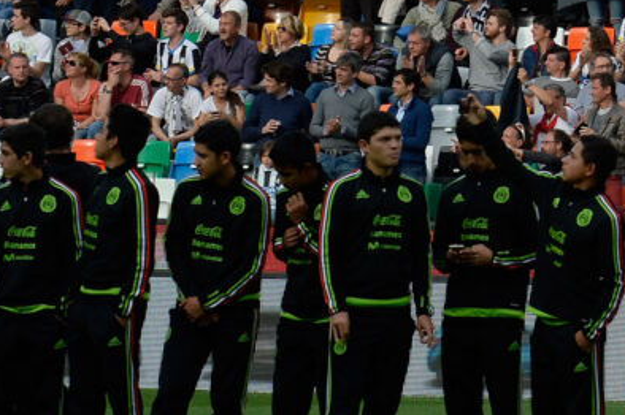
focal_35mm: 609
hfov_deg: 3.4
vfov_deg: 2.3
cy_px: -215
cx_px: 868
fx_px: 10564
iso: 1000
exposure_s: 1/640
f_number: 11
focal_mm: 200
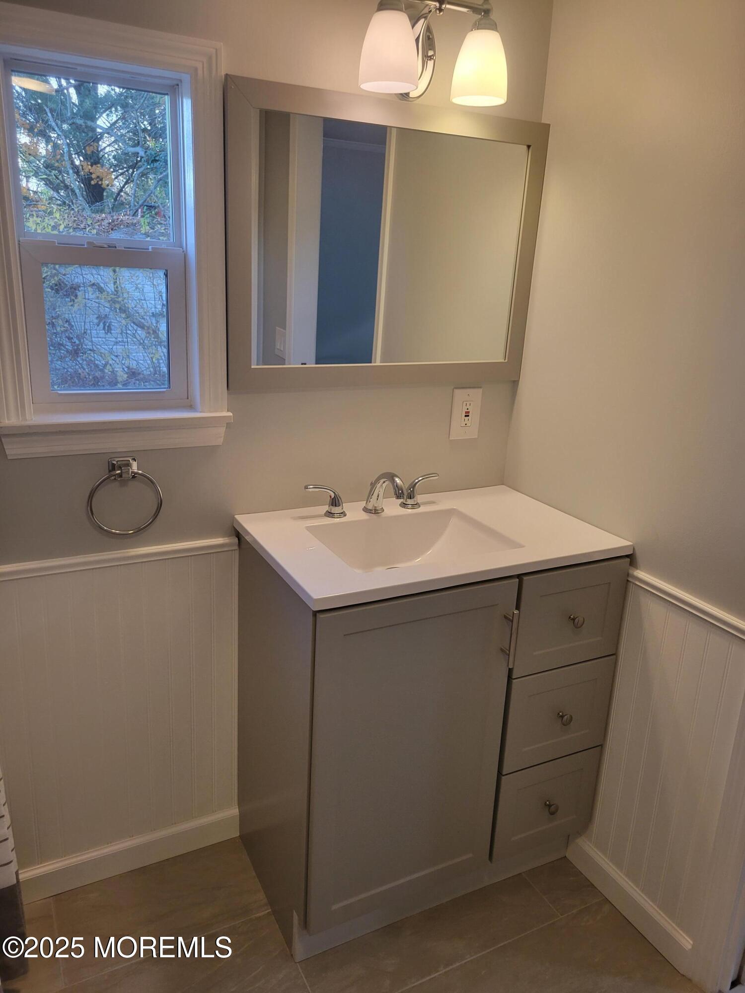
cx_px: 372
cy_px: 496
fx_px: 746
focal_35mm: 26
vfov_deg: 67.3
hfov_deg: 53.1
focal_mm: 5.4
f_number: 1.8
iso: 125
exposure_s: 1/120
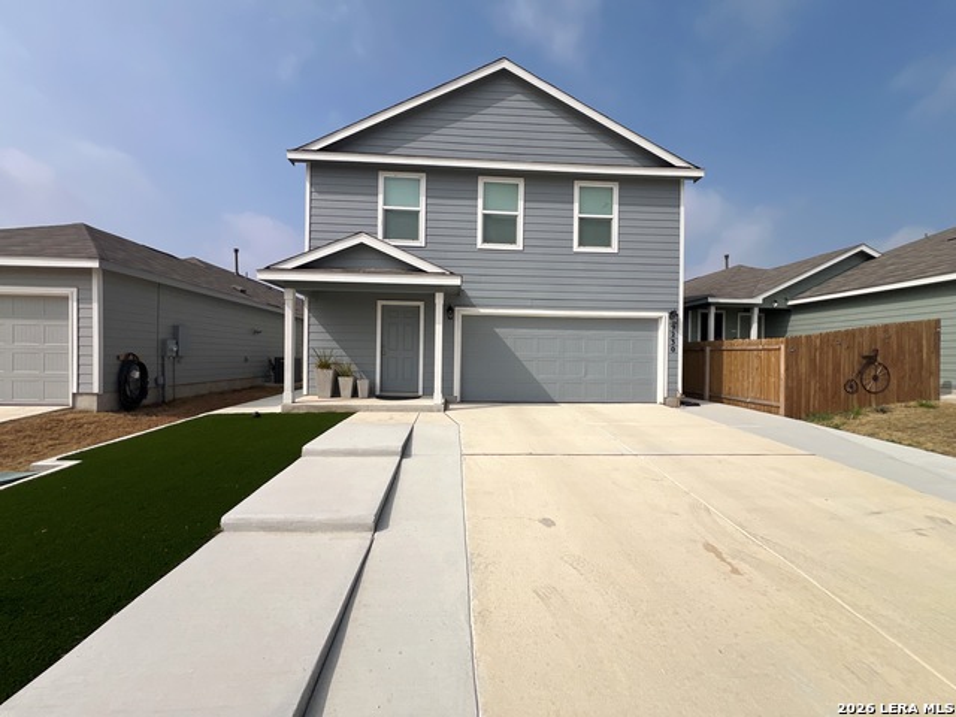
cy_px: 358
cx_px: 478
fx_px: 359
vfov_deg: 89.9
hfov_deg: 106.2
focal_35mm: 13
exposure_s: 1/5236
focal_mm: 1.57
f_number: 1.8
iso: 32
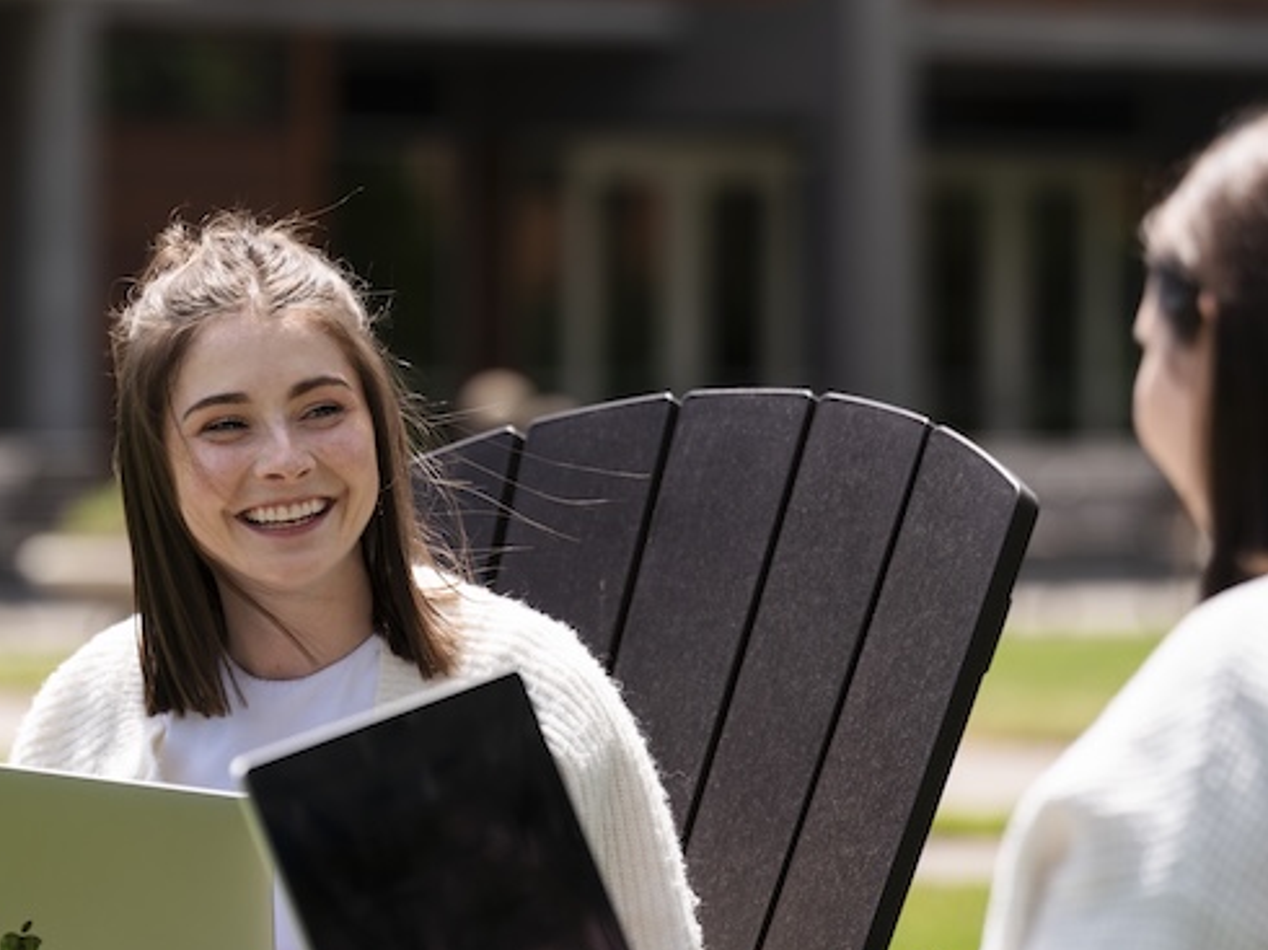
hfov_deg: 9.4
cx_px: 616
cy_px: 610
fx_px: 7725
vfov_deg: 7.0
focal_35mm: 211
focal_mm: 125
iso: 100
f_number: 3.2
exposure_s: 1/640
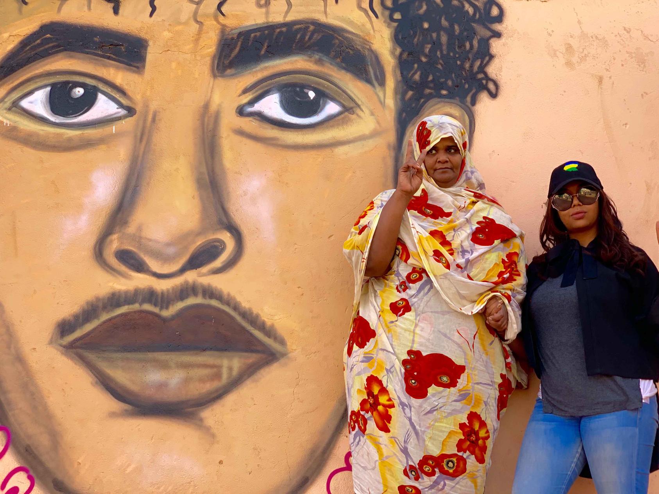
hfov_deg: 36.8
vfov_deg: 28.0
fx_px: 990
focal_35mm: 52
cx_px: 330
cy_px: 247
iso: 16
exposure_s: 1/116
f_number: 2.4
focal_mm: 6
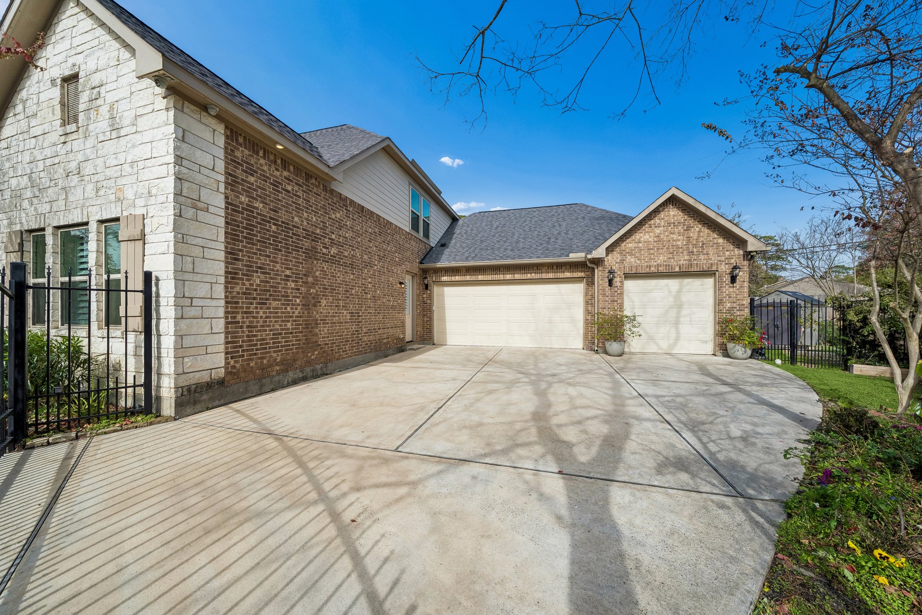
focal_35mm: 12
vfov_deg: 90.0
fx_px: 307
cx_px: 461
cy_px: 308
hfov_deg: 112.6
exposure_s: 1/1600
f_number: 8
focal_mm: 12
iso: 640
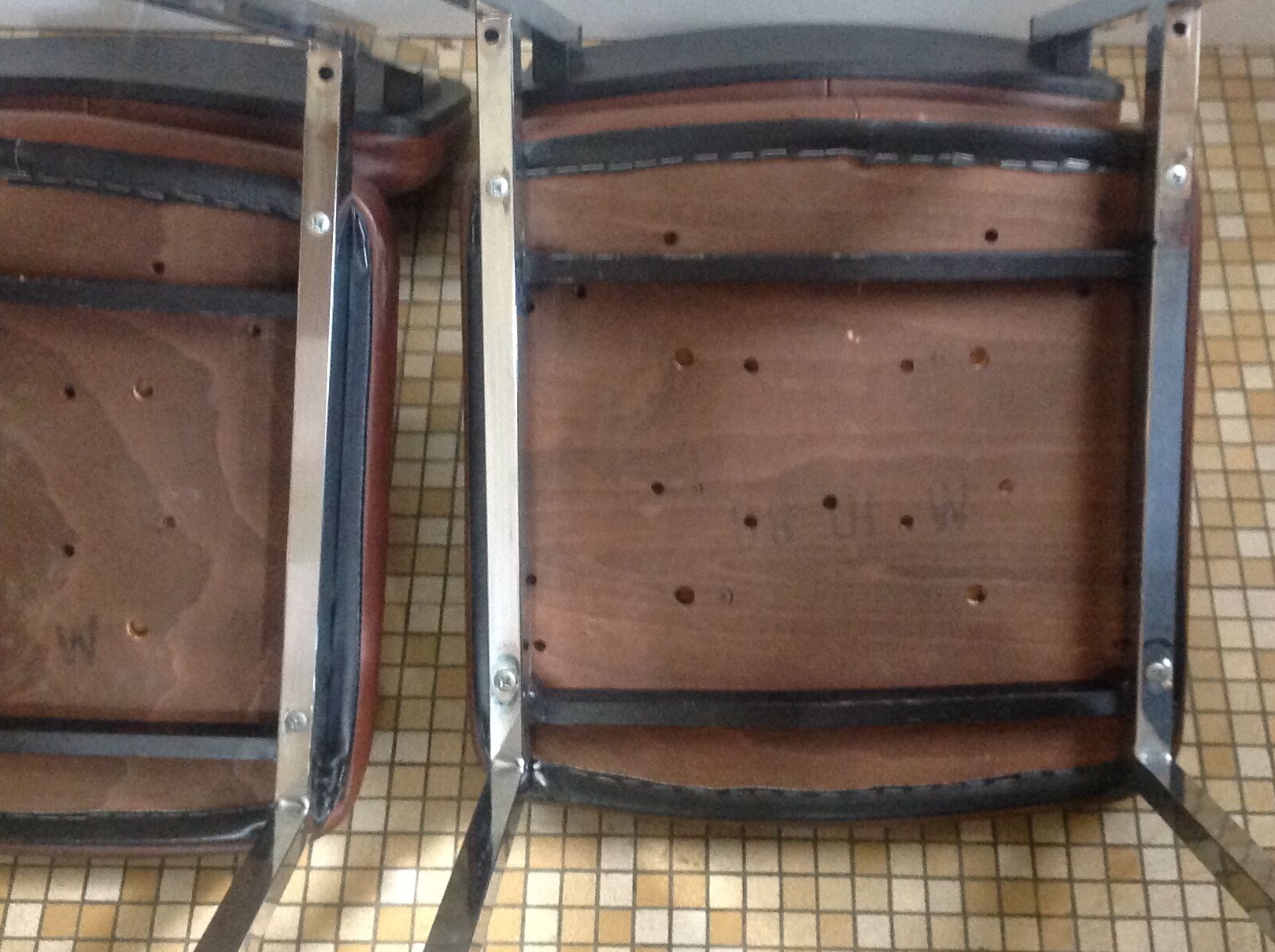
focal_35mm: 56
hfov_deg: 34.4
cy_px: 390
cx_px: 697
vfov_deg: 26.0
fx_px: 2060
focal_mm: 4.28
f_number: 2.4
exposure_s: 1/15
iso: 400
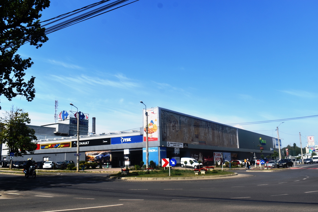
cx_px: 159
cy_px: 106
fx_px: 278
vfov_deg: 41.7
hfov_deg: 59.5
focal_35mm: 32
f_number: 9
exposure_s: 1/320
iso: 100
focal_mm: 21
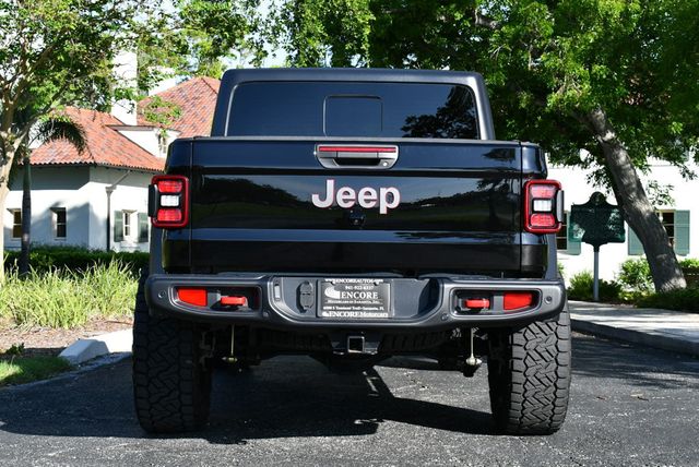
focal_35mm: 68
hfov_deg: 29.6
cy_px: 234
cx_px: 350
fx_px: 1322
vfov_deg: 20.1
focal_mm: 34
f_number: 8
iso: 180
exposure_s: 1/250
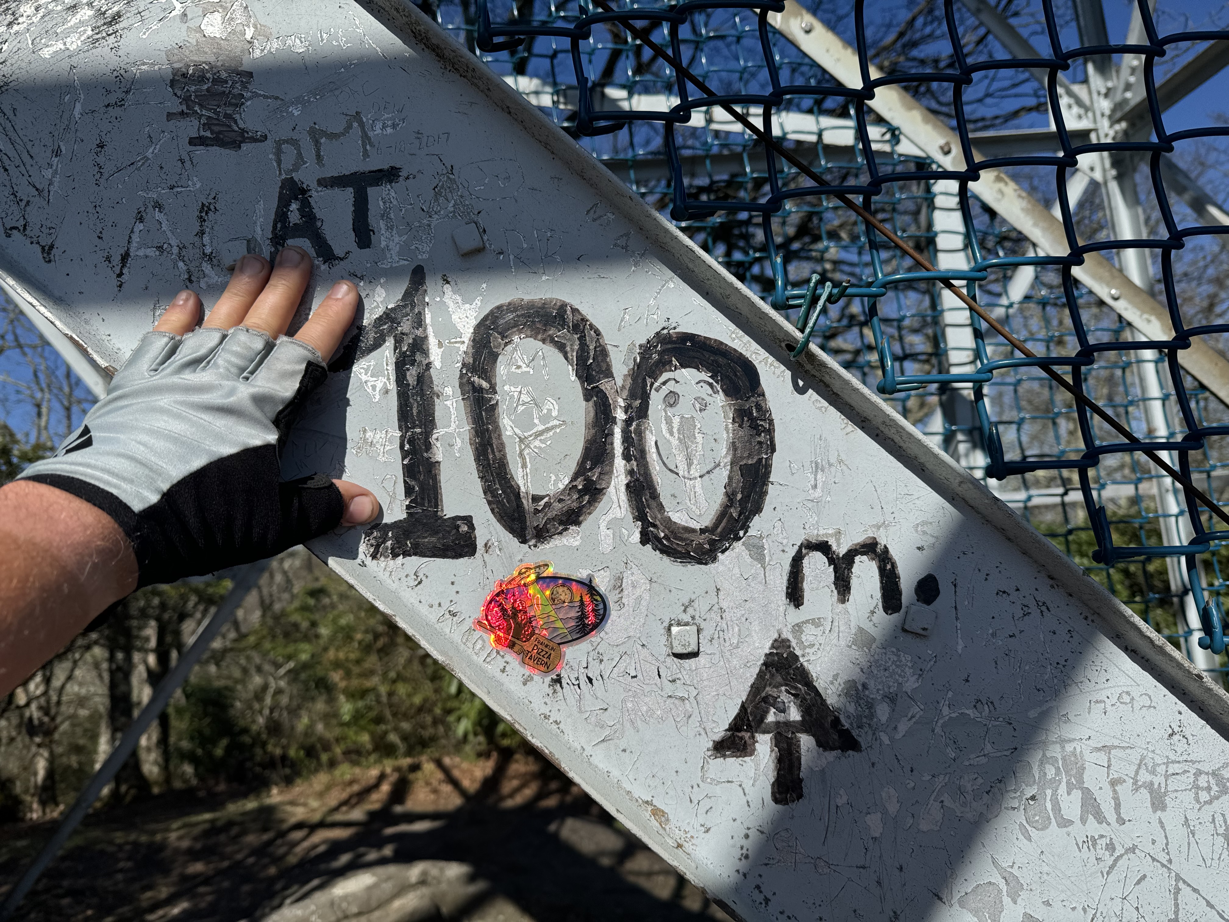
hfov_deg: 71.6
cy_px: 461
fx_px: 852
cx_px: 614
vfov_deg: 56.8
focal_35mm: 24
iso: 80
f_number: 1.78
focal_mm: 6.76
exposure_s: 1/9009
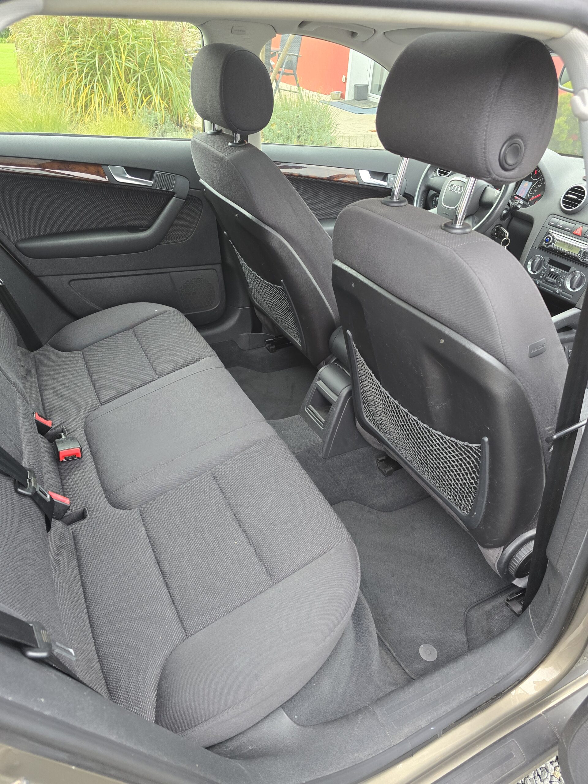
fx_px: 521
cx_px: 294
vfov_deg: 73.9
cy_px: 392
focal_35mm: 23
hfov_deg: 58.9
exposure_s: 1/100
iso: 200
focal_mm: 6.3
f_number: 1.7
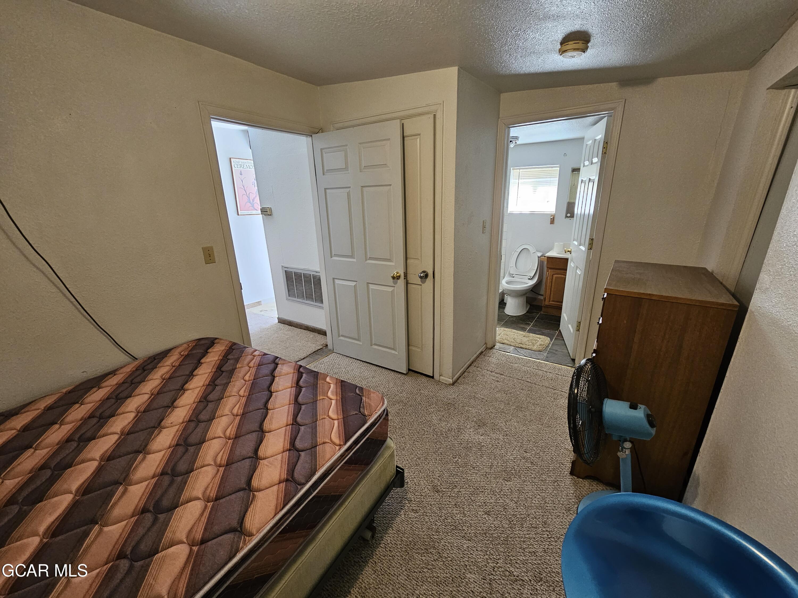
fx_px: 300
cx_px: 399
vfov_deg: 89.9
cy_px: 299
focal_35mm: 13
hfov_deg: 106.2
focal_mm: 2.2
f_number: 2.2
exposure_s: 1/60
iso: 250
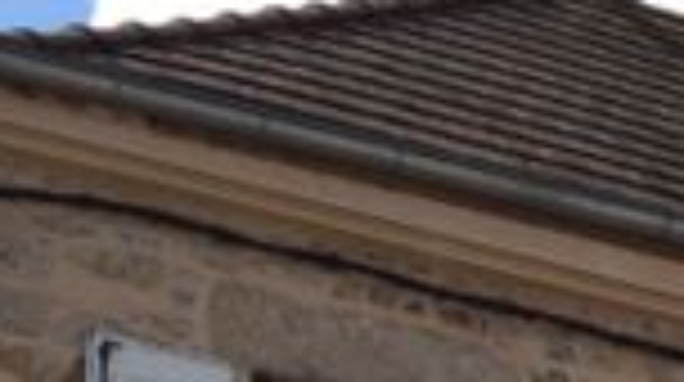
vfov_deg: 7.8
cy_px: 993
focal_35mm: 142
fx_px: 2572
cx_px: 824
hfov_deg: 14.7
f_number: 2.4
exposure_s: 1/1466
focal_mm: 3.3
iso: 32
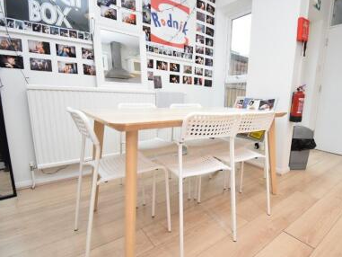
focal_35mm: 18
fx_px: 178
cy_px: 133
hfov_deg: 87.0
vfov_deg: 71.6
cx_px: 199
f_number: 4.5
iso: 900
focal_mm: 10
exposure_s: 1/60
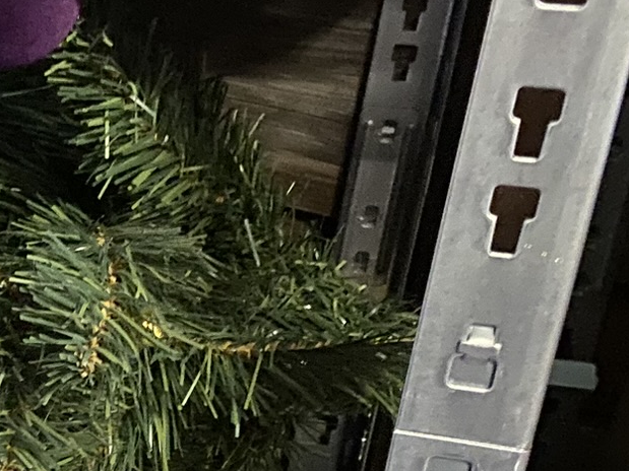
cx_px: -334
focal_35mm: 86
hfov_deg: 19.6
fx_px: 1562
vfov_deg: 16.8
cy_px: 481
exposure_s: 1/10
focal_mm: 4.25
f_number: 1.8
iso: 500
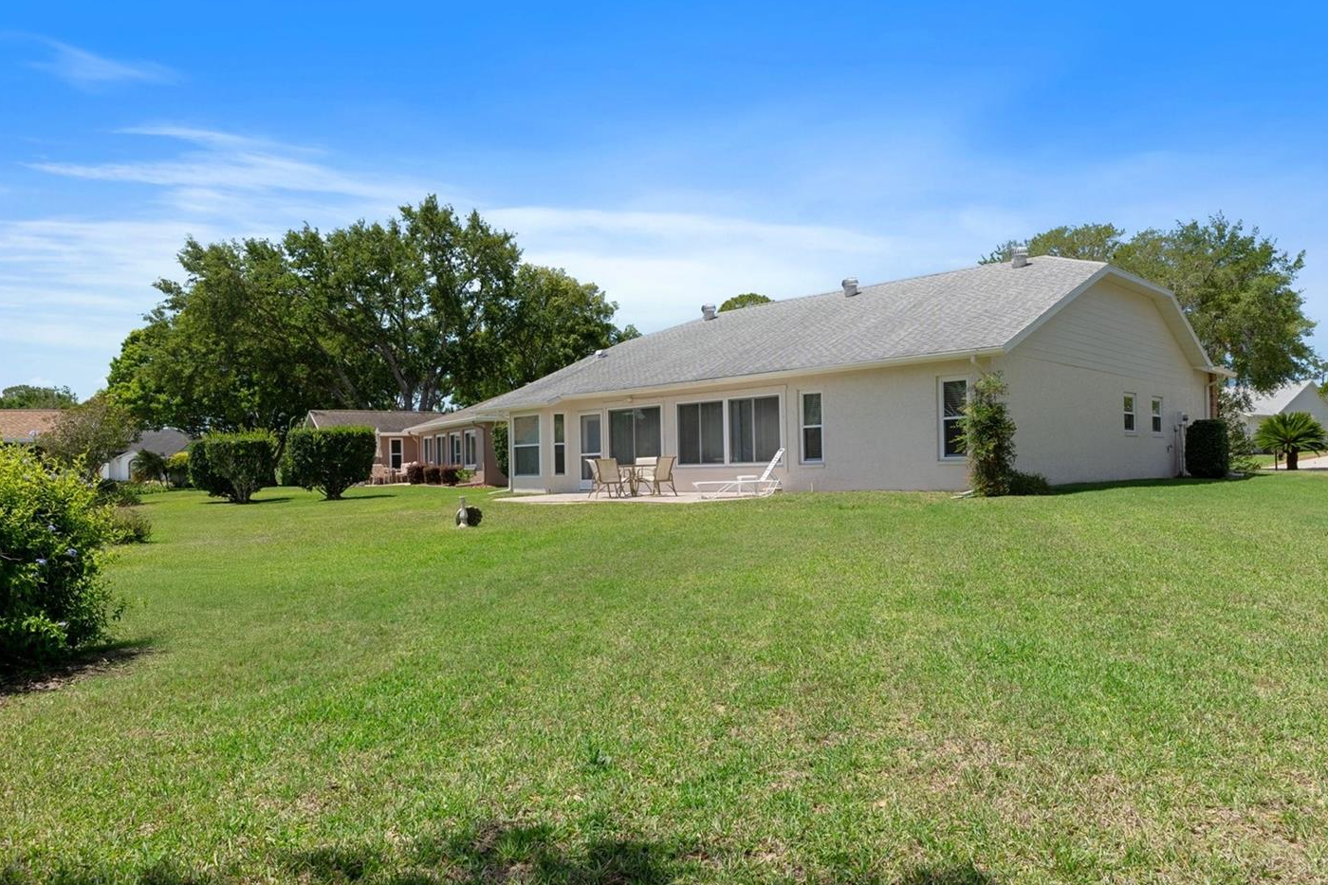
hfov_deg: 73.7
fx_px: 885
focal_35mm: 24
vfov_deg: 53.1
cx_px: 692
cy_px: 473
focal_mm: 14
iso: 250
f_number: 8
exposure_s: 1/500
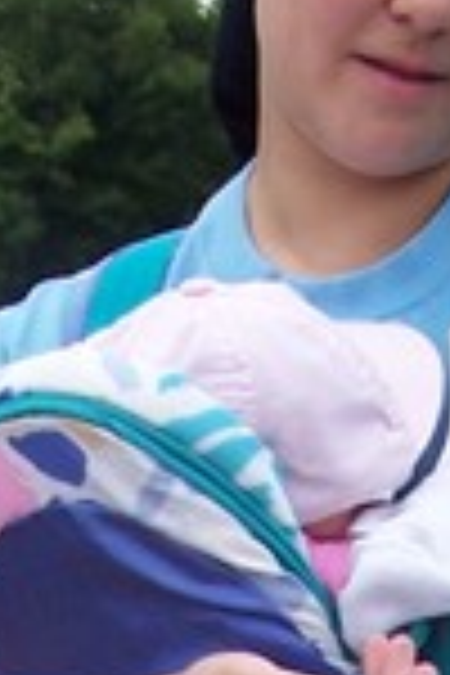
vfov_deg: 10.6
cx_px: 142
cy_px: 1084
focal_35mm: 185
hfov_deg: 7.4
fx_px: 3468
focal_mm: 6.3
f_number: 2.8
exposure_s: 1/500
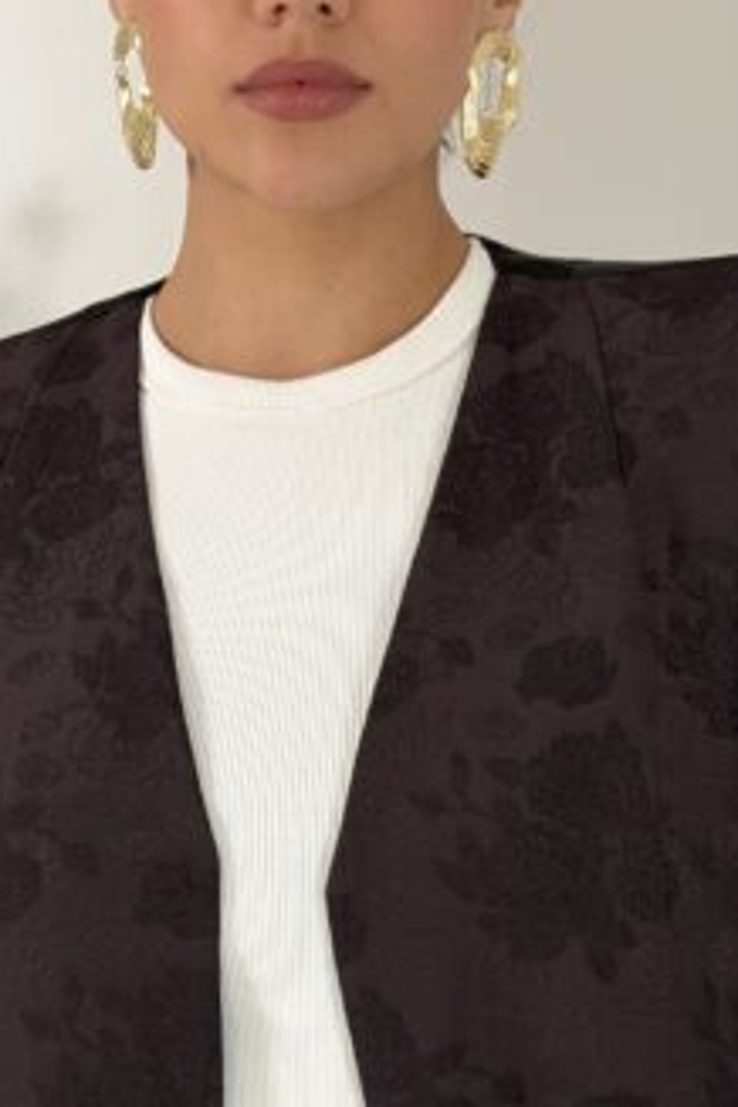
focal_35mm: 122
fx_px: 3751
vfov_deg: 16.7
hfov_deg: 11.2
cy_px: 785
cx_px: 389
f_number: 1.78
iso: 64
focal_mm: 6.76
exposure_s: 1/384
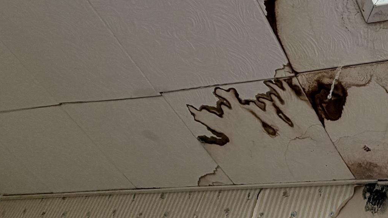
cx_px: 490
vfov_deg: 25.9
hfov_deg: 33.8
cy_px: 96
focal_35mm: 46
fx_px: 473
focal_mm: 2.22
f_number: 2.2
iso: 50
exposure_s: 1/160
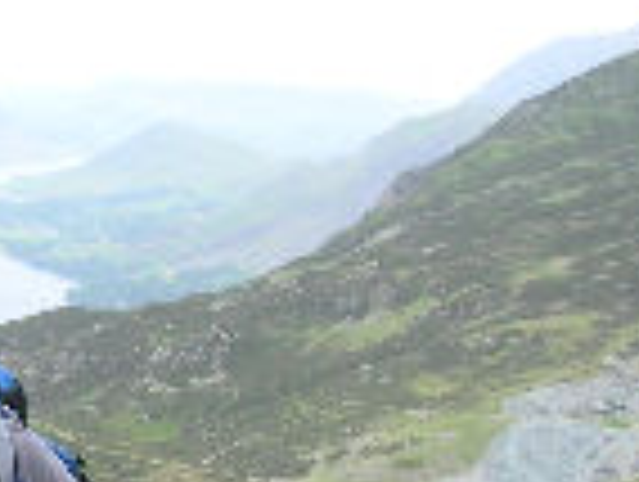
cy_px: 583
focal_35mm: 123
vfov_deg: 11.8
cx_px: -292
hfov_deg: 14.9
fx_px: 2274
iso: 50
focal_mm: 5.8
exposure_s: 1/213
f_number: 3
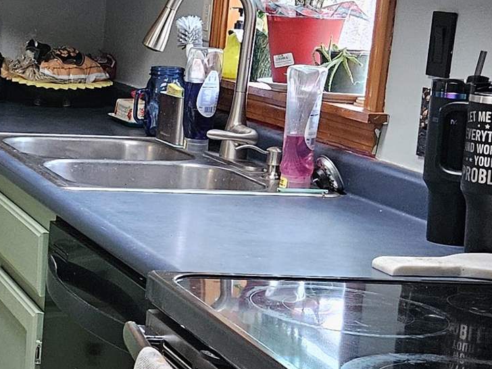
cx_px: -170
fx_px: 1379
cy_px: 140
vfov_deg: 15.2
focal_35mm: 97
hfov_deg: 18.6
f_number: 1.8
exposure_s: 1/60
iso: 500
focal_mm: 5.4
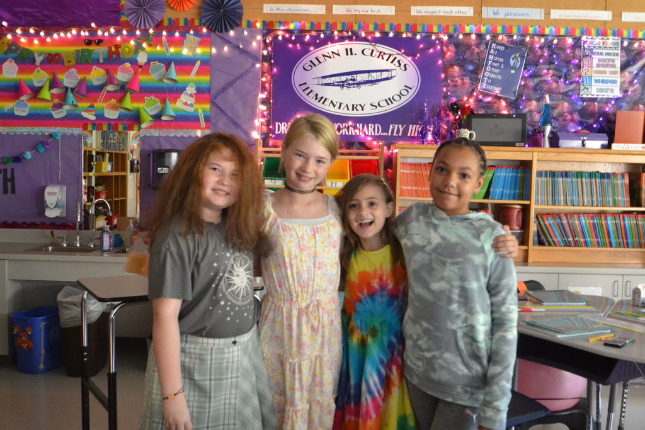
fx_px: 645
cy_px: 215
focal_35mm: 36
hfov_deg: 53.1
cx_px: 322
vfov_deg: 36.9
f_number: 4.5
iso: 3200
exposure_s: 1/30
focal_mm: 24
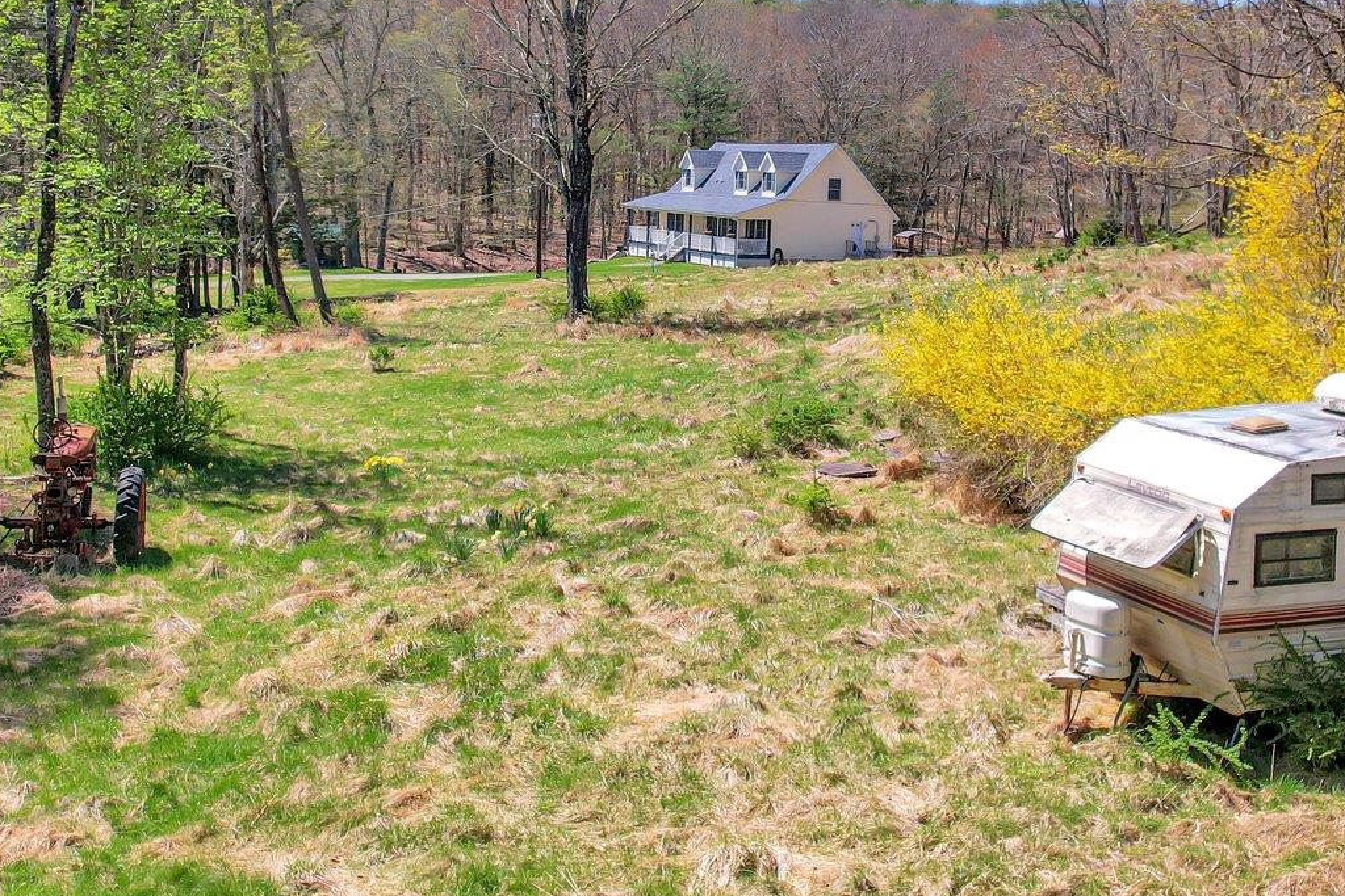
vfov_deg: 29.9
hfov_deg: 44.3
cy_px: 205
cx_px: 780
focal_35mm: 44
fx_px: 1644
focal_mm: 8.38
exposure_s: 1/1600
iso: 120
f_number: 2.8
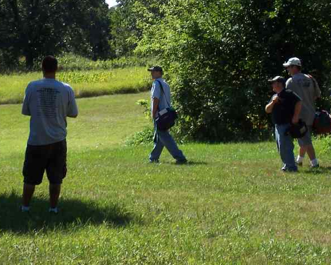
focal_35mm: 171
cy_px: 61
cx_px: 161
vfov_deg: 9.0
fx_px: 1675
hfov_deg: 11.3
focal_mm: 16.8
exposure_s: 1/350
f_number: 4.6
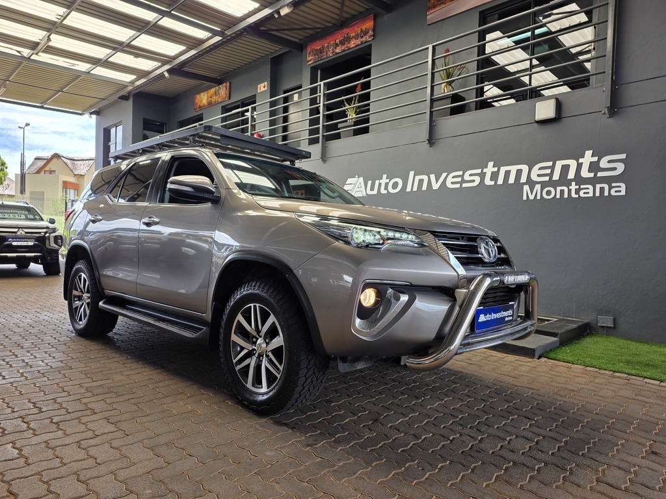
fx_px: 443
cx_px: 333
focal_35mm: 23
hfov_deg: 73.9
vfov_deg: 58.9
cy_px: 250
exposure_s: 1/212
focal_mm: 6.25
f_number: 1.7
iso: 20
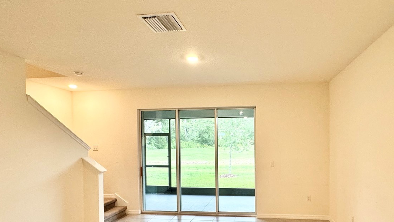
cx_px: 241
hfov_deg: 80.0
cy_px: 145
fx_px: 230
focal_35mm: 22
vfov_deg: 50.7
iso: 250
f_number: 2.2
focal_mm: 2.22
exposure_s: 1/120
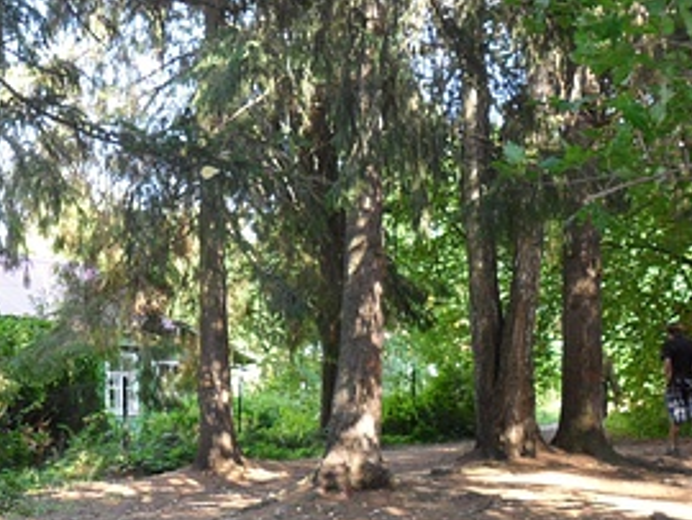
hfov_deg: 34.2
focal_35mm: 54
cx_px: 115
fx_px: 1080
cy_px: 306
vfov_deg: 27.0
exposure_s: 1/45
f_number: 3.5
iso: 200
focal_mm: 4.9
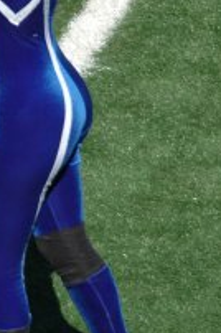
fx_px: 16455
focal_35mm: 1781
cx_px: 19
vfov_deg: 1.2
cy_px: 69
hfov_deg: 0.8
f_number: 5.6
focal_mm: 400
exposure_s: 1/800
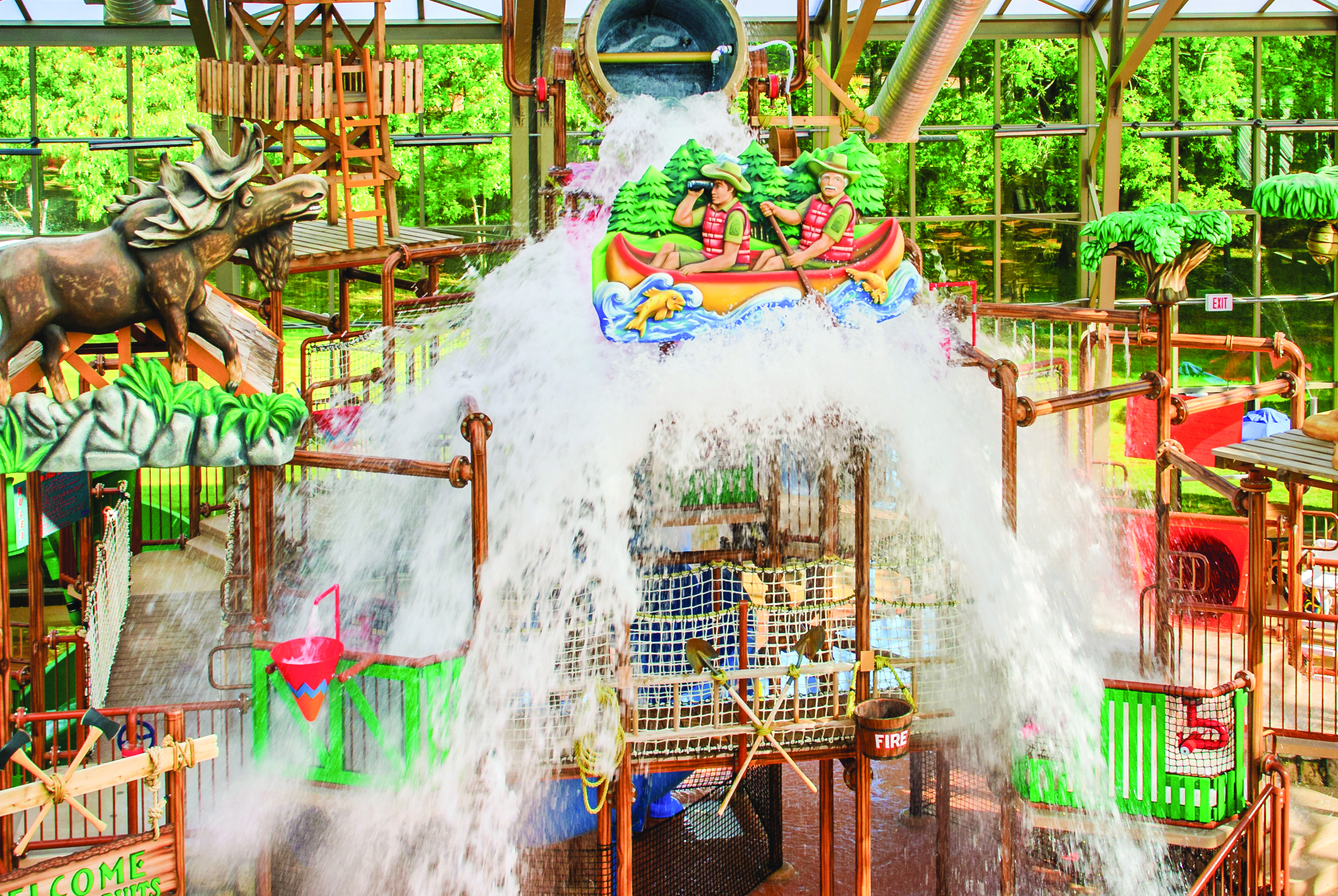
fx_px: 2009
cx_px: 759
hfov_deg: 36.8
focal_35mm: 54
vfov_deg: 25.1
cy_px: 449
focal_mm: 24
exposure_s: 1/100
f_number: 5
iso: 100
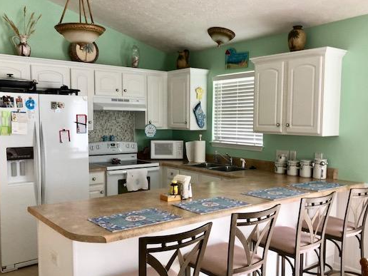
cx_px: 190
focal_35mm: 36
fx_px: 383
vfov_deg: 39.6
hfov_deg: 51.3
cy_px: 158
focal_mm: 3.99
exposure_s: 1/15
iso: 50
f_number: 1.8
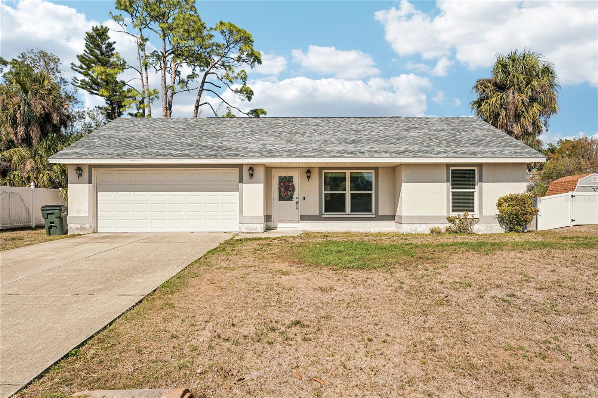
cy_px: 199
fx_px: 465
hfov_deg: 65.5
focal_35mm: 28
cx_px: 299
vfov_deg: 46.4
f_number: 8
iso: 400
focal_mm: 28
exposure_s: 1/1600
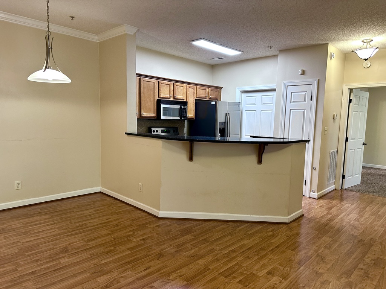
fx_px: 268
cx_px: 193
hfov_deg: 71.6
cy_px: 144
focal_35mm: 24
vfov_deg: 56.8
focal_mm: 6.86
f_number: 1.78
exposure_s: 1/60
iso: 250
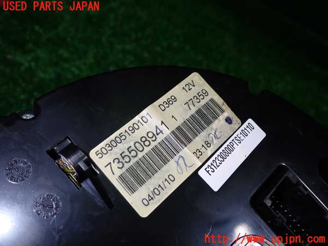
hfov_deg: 51.4
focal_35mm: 36
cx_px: 164
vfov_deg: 39.7
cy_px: 123
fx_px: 341
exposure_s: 1/40
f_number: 7.1
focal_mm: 6.37
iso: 200
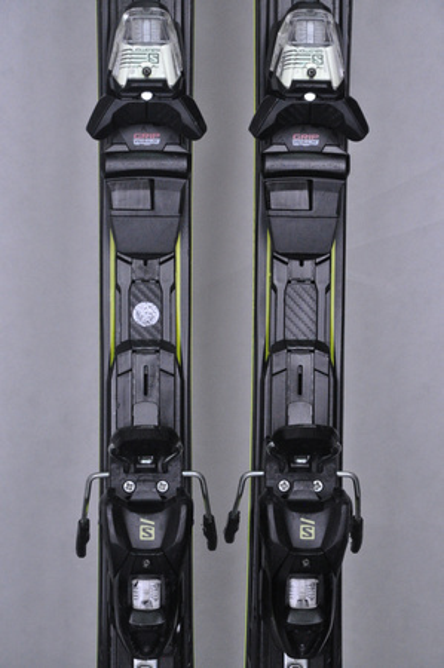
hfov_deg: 11.4
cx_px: 222
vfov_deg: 17.1
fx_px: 2225
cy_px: 334
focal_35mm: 120
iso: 3200
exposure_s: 1/125
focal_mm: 80
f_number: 8
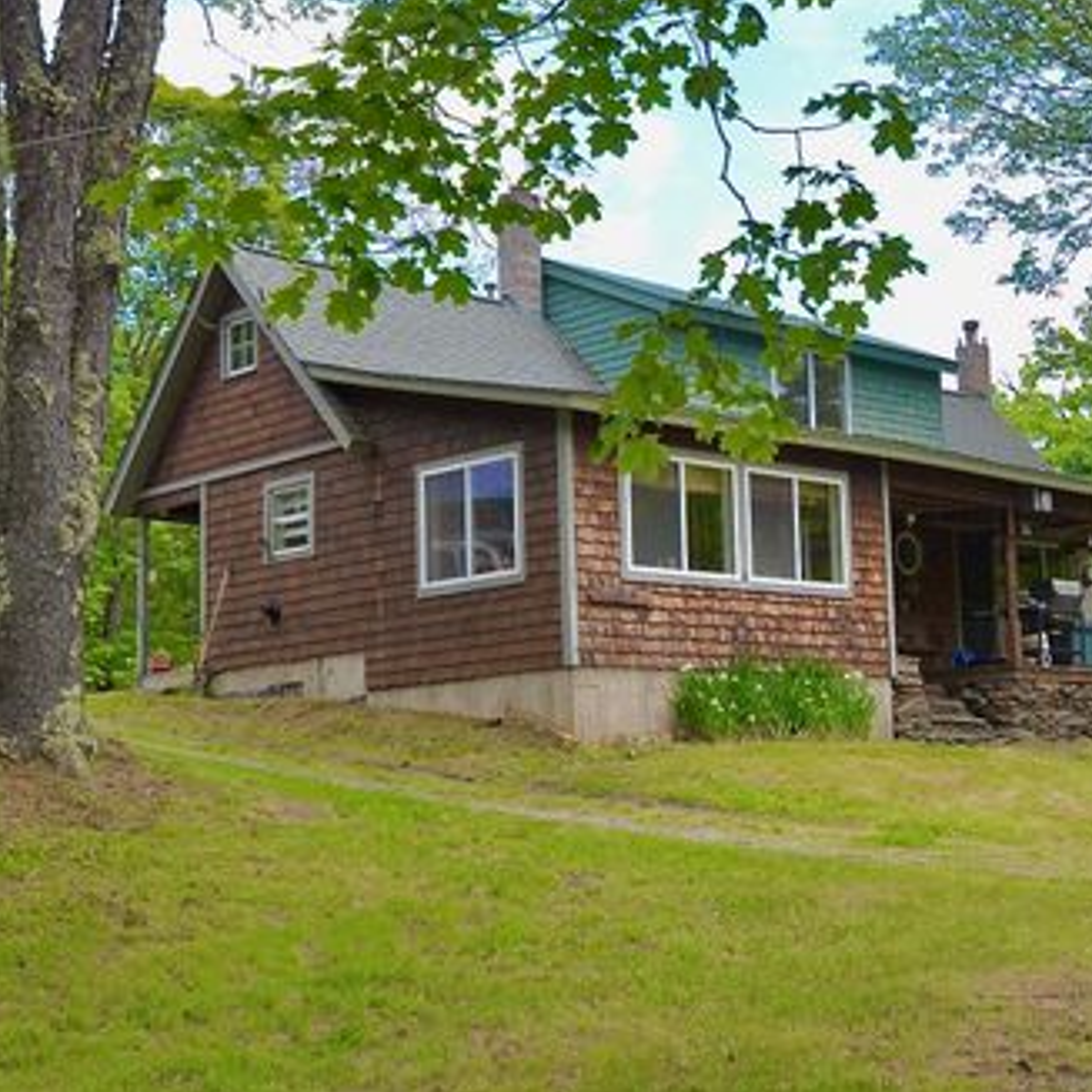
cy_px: 546
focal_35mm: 39
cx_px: 718
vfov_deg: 42.8
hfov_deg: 42.3
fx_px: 1392
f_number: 6.3
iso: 100
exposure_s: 1/160
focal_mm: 20
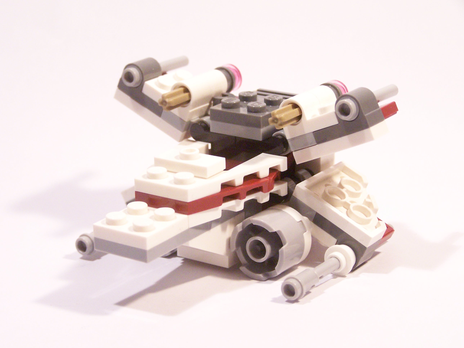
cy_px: 174
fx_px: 1099
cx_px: 232
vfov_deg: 18.0
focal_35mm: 82
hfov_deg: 23.8
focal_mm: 13.7
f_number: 3.2
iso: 400
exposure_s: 1/60
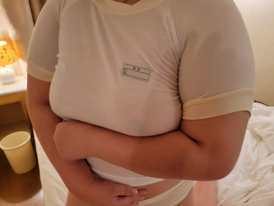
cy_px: 101
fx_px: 198
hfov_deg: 69.4
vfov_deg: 54.9
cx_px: 139
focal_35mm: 25
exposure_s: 1/40
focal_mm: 6.7
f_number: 1.8
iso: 500
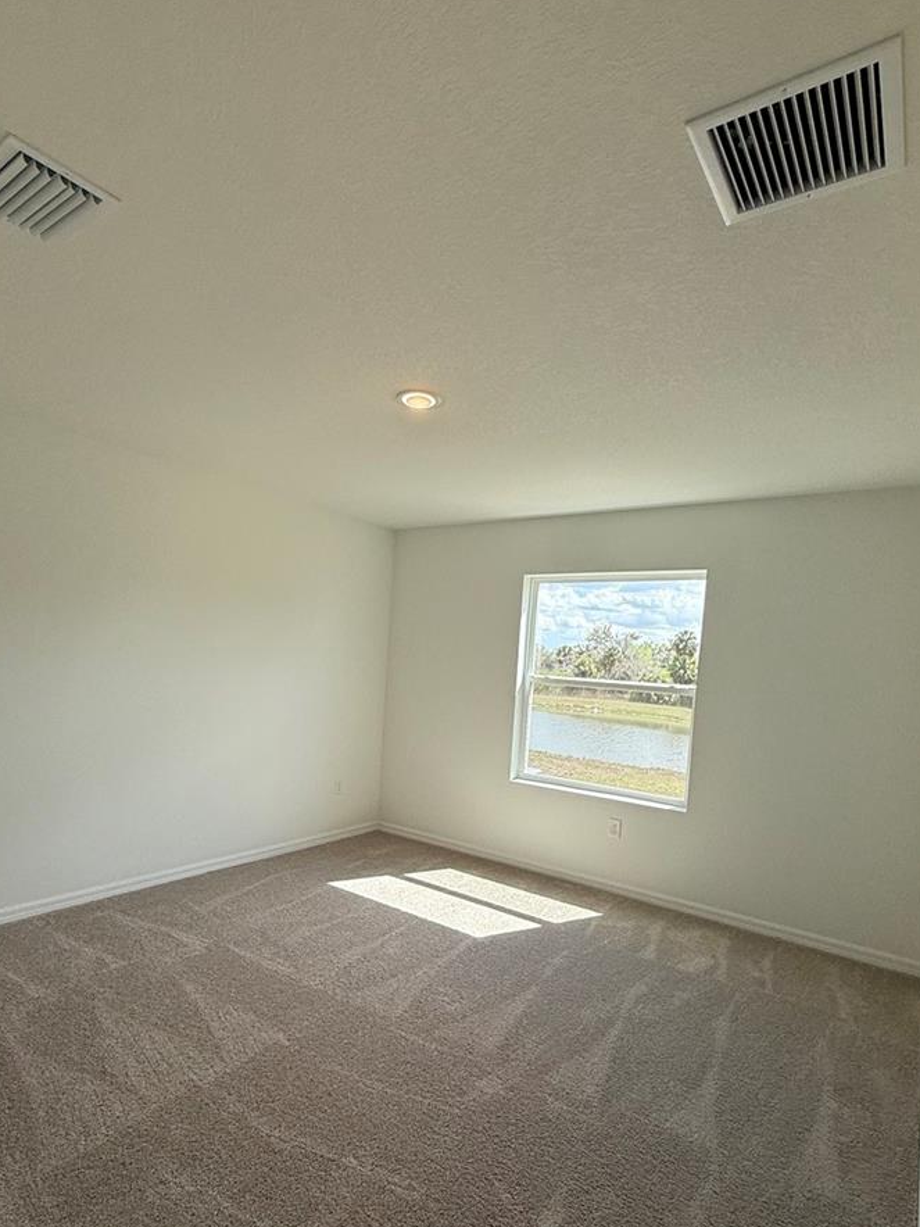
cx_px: 432
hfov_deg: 68.6
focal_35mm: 19
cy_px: 702
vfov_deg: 84.1
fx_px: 673
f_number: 2.2
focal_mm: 2.22
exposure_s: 1/445
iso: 64
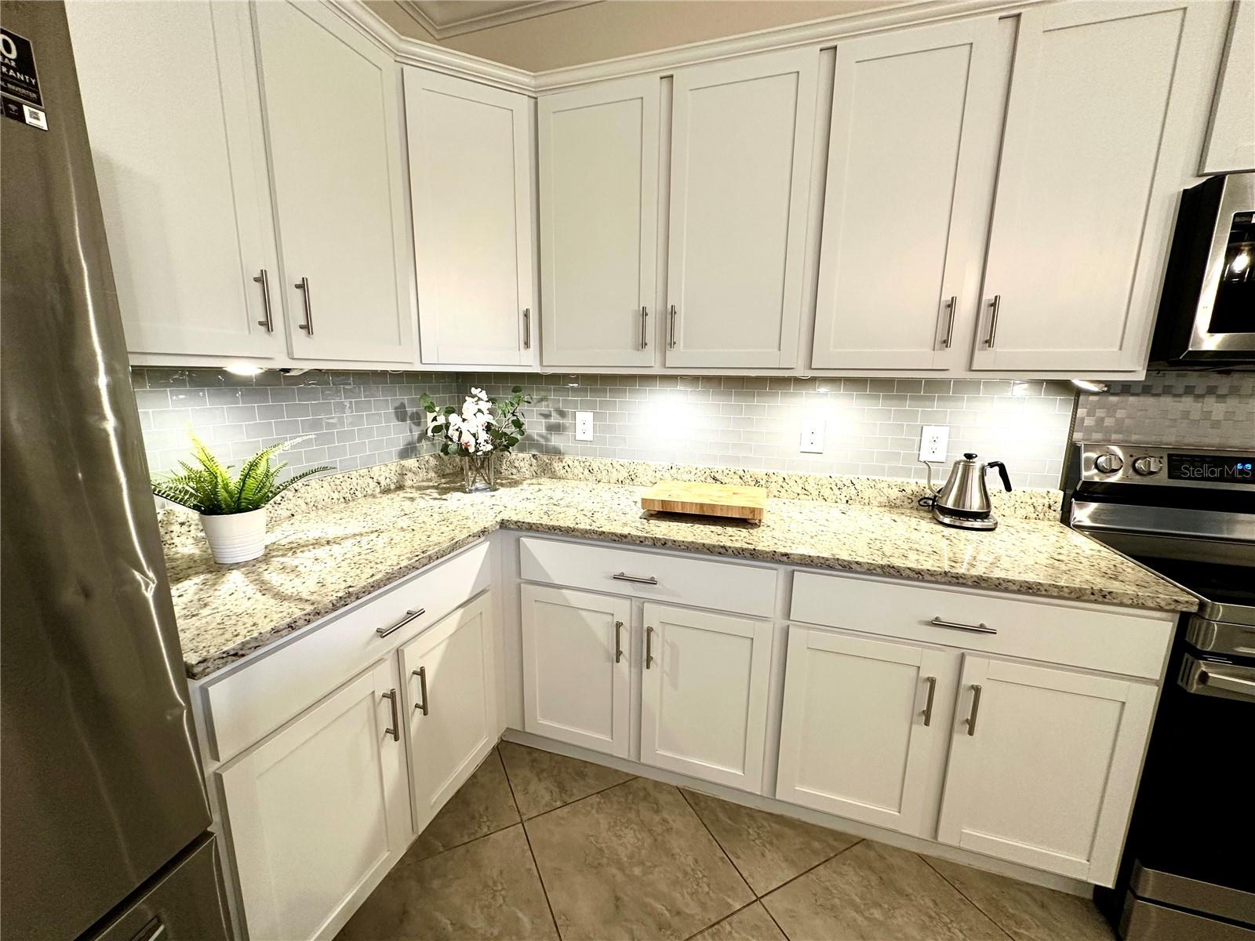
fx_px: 508
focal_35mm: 14
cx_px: 628
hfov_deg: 102.1
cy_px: 470
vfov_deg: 85.7
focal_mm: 2.22
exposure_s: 1/60
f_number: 2.2
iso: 200
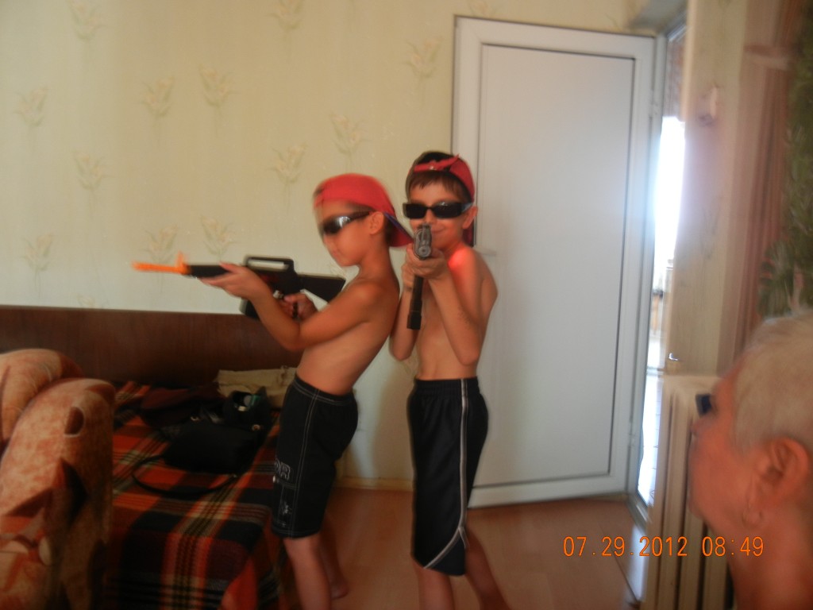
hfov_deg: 60.0
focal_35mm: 30
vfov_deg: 46.8
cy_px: 305
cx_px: 406
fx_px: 705
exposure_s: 1/1.8
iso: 200
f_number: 3.5
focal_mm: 5.4
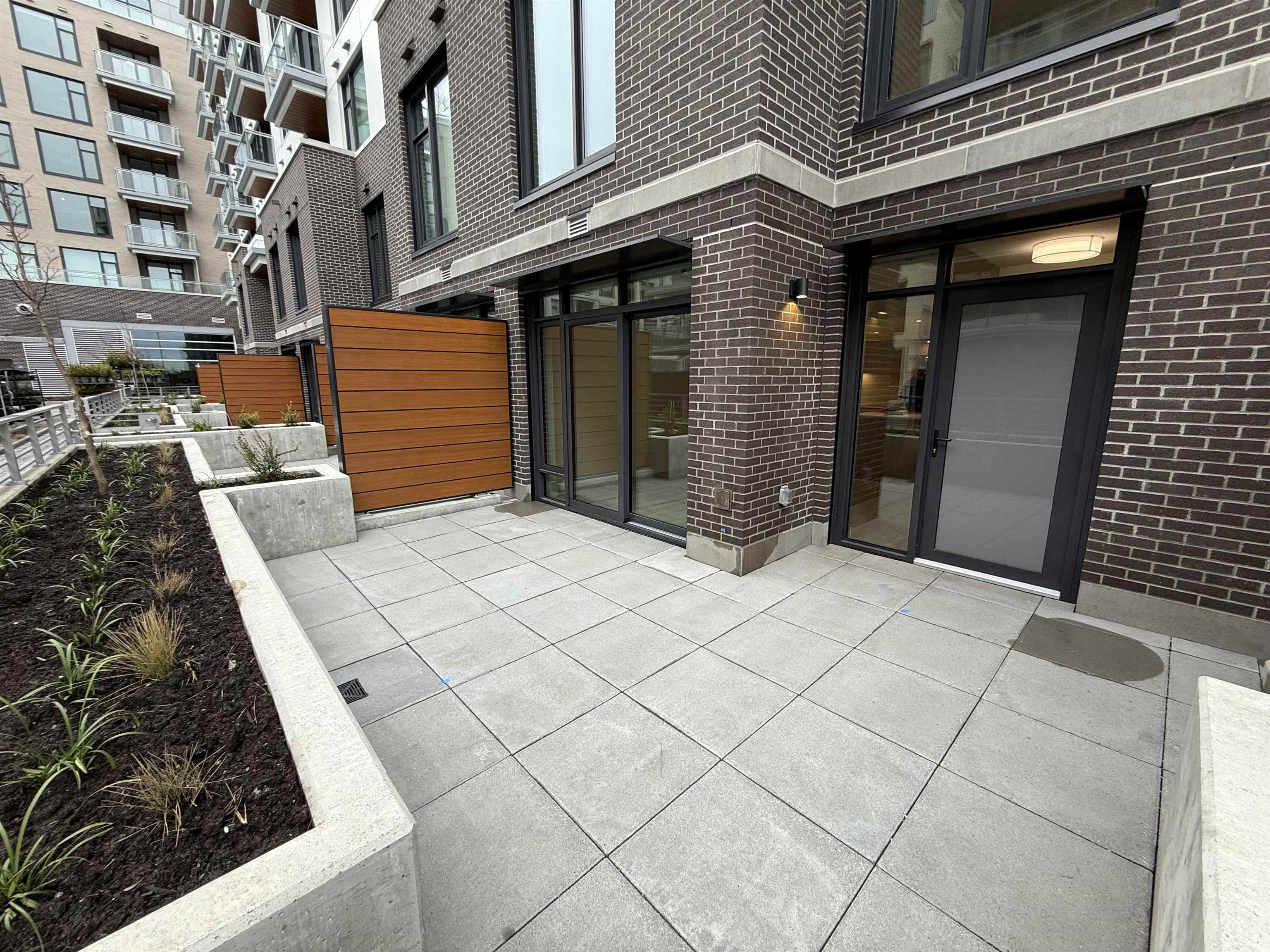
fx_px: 514
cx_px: 635
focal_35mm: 14
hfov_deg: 102.1
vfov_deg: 85.7
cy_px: 476
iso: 50
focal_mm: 2.22
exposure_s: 1/99
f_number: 2.2
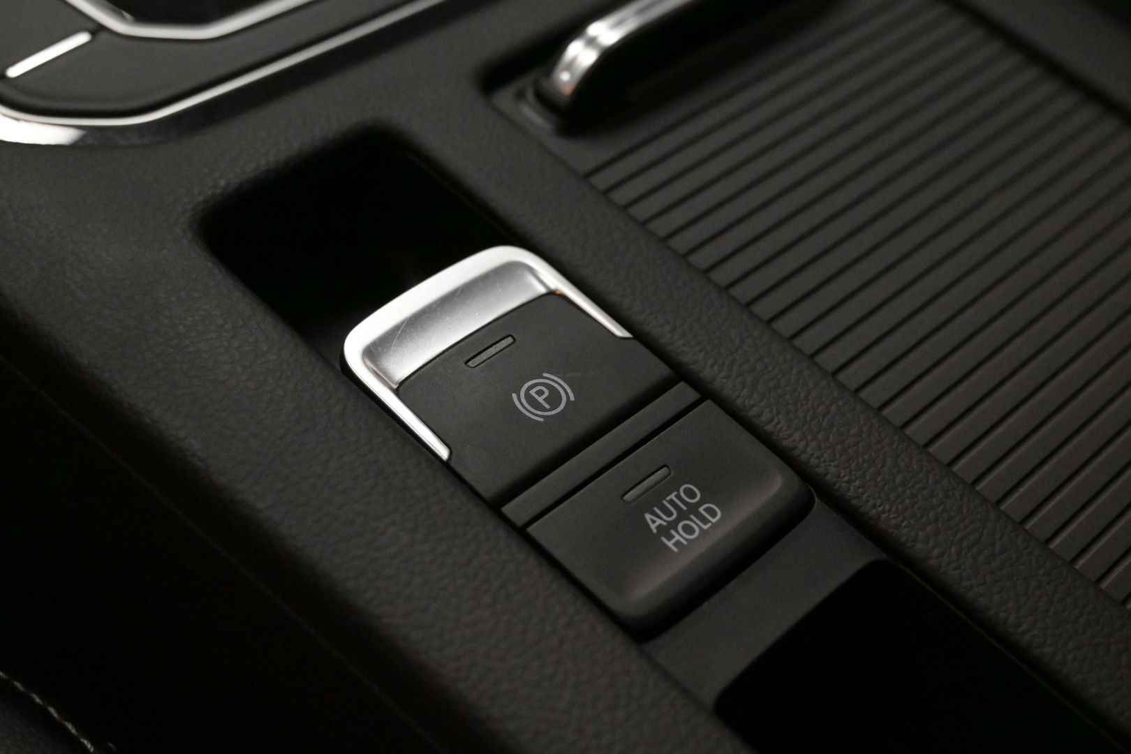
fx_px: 1743
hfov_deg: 35.9
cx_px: 566
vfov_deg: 24.4
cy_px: 377
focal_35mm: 56
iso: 8000
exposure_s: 1/500
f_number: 5
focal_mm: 37
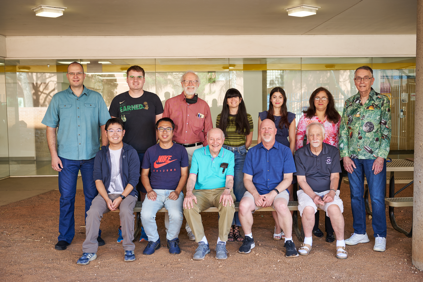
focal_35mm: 40
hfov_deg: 48.4
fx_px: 470
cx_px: 212
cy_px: 141
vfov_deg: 33.4
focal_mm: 40
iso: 100
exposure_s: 1/30
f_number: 4.5
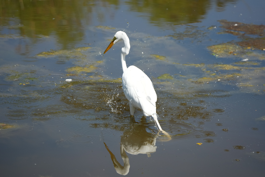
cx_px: 132
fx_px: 1737
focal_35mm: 236
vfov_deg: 5.8
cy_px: 88
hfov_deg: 8.7
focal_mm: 236
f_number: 6.3
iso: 800
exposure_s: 1/2500
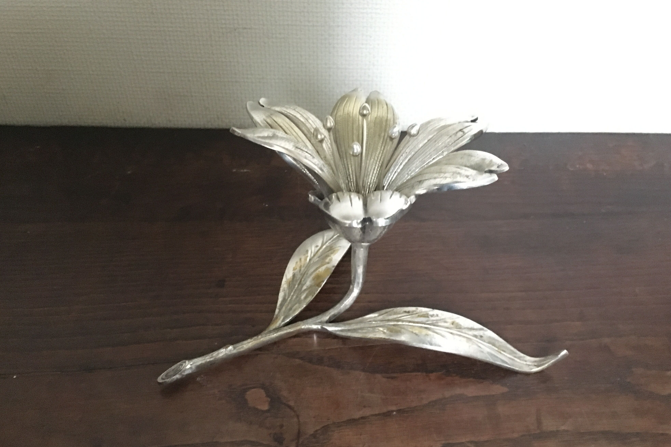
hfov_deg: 60.3
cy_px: 236
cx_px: 342
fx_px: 578
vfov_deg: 42.3
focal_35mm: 31
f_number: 2.2
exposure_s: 1/17
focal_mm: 4.15
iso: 1250
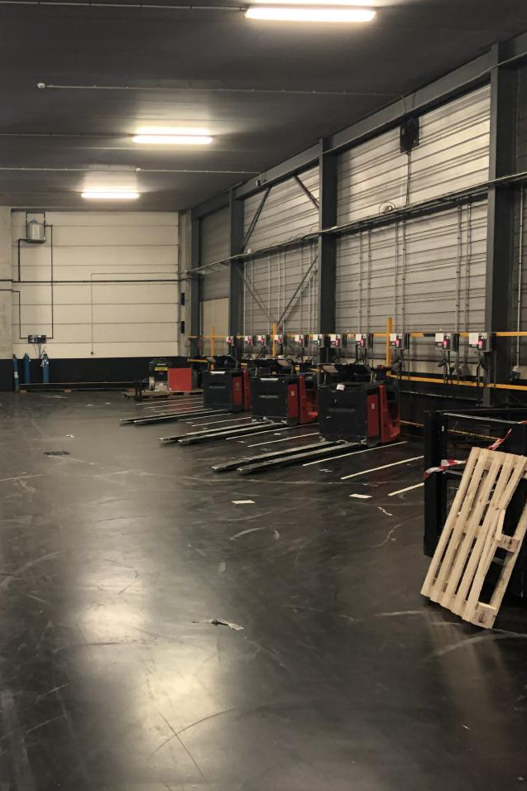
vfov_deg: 49.6
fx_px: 857
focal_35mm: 39
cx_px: 46
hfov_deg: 32.4
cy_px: 395
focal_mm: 3.99
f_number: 1.8
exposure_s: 1/33
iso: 400
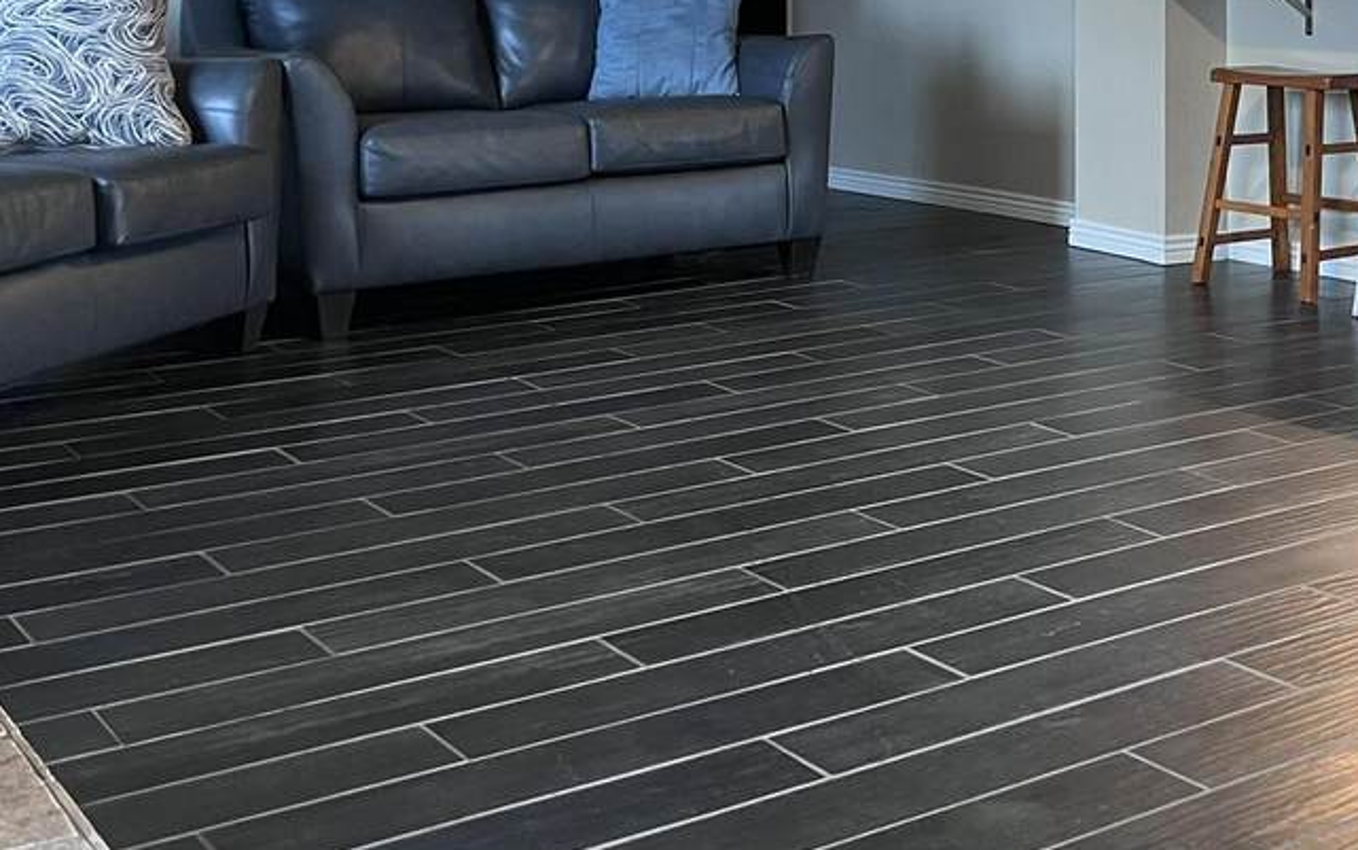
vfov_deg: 22.6
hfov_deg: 35.7
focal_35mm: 55
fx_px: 2036
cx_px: 1080
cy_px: -8
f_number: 1.5
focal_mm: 5.7
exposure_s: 1/60
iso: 500
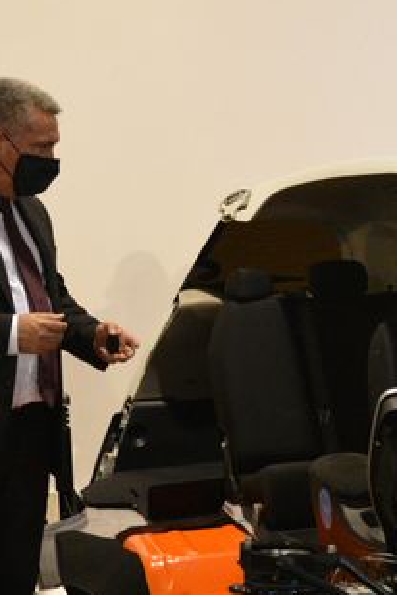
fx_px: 1373
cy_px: 384
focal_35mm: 83
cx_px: 389
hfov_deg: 16.2
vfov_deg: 24.4
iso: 3200
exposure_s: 1/125
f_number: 3.5
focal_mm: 18
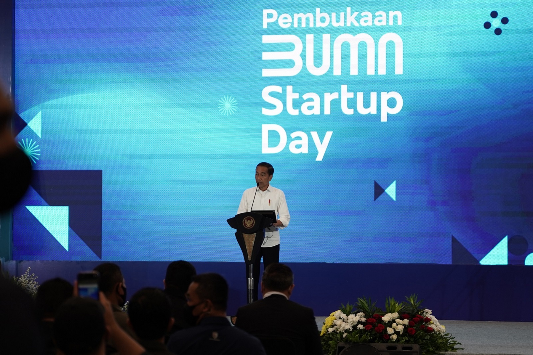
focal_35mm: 112
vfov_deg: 12.2
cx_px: 266
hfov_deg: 18.3
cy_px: 178
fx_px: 1658
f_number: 2.8
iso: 400
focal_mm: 75
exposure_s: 1/125
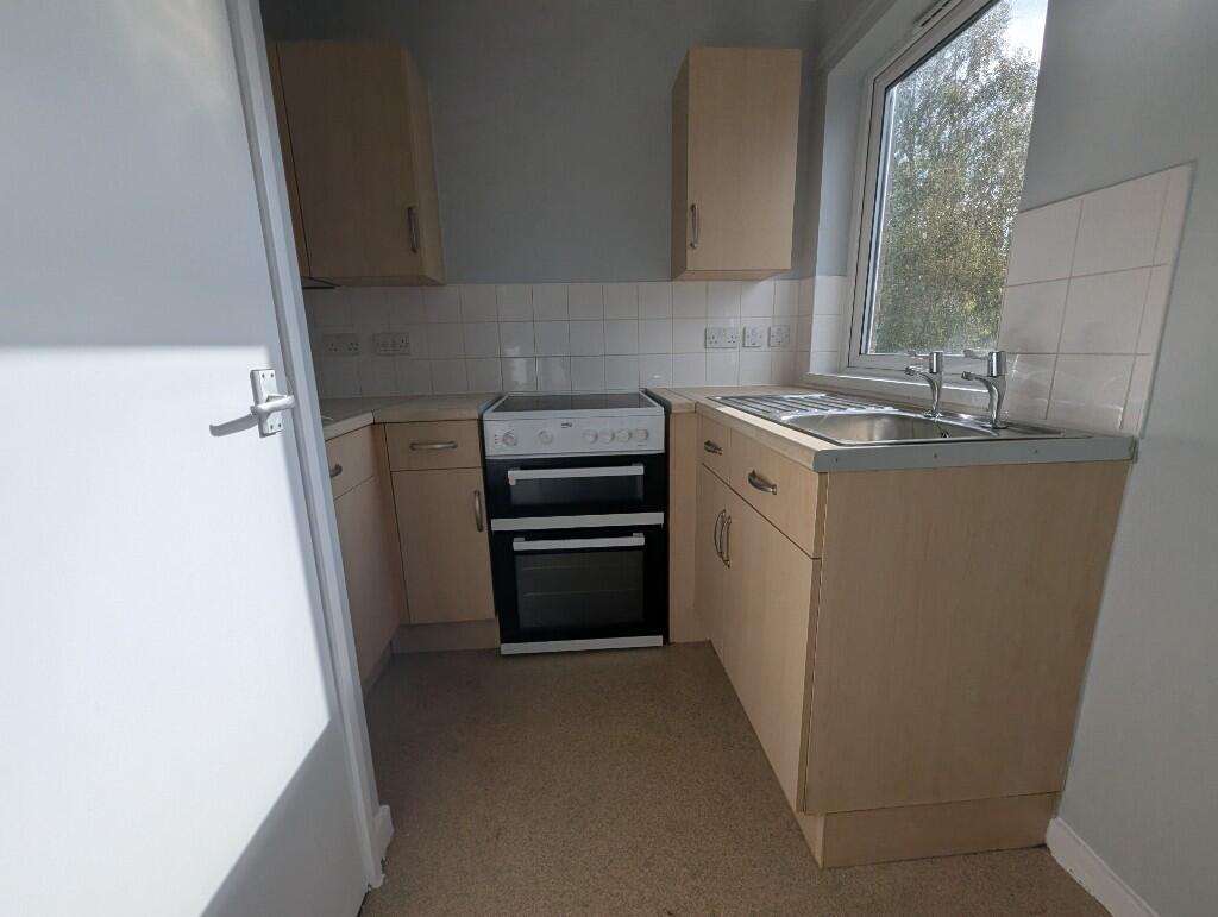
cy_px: 458
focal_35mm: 13
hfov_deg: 106.1
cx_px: 609
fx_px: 458
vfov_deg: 90.1
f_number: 2.2
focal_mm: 1.95
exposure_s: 1/790
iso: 52
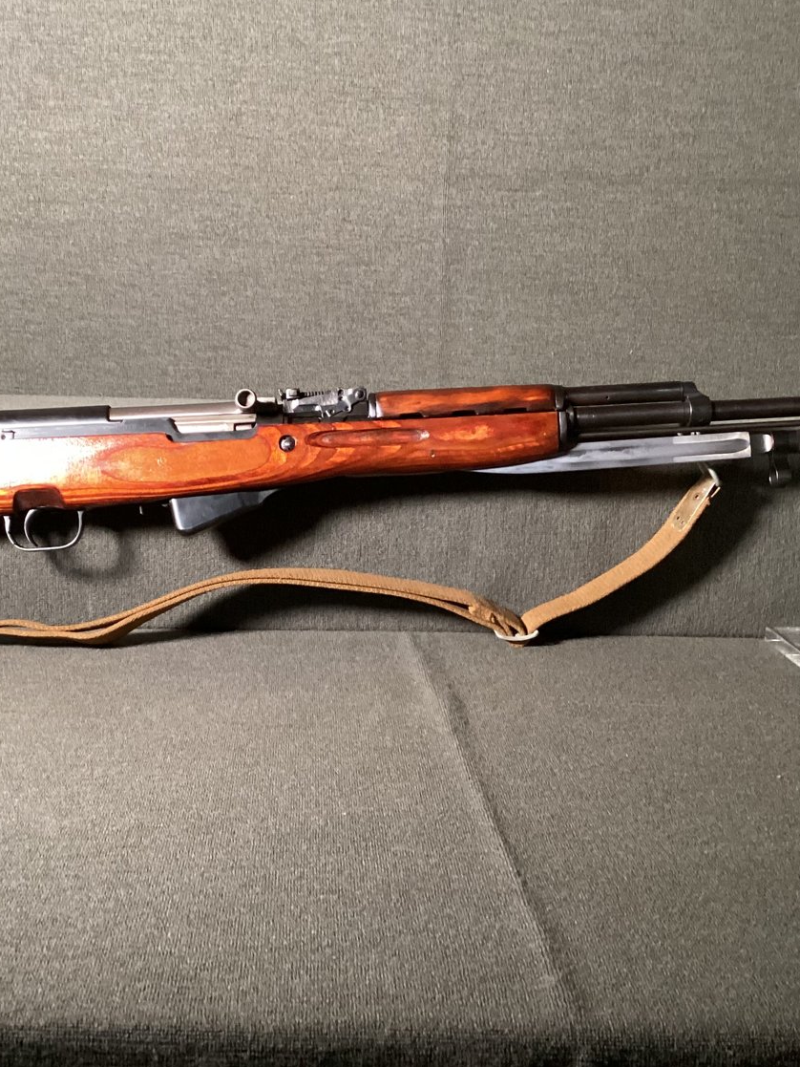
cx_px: 299
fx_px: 1294
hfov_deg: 34.2
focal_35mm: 42
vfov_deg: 44.8
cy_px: 530
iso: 400
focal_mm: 3.3
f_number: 2.4
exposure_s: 1/40
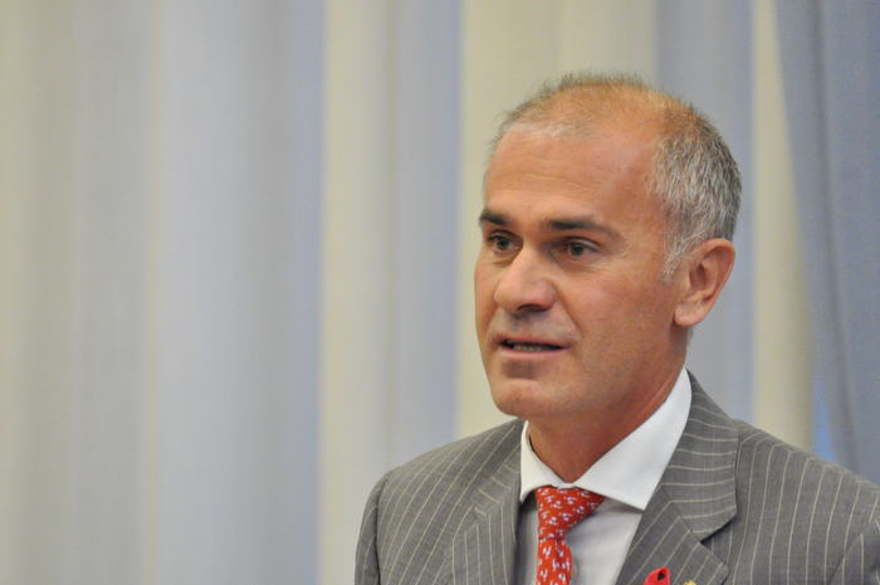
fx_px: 9522
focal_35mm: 390
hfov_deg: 5.3
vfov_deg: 3.5
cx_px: 440
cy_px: 292
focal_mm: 260
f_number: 6.3
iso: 3200
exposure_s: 1/60
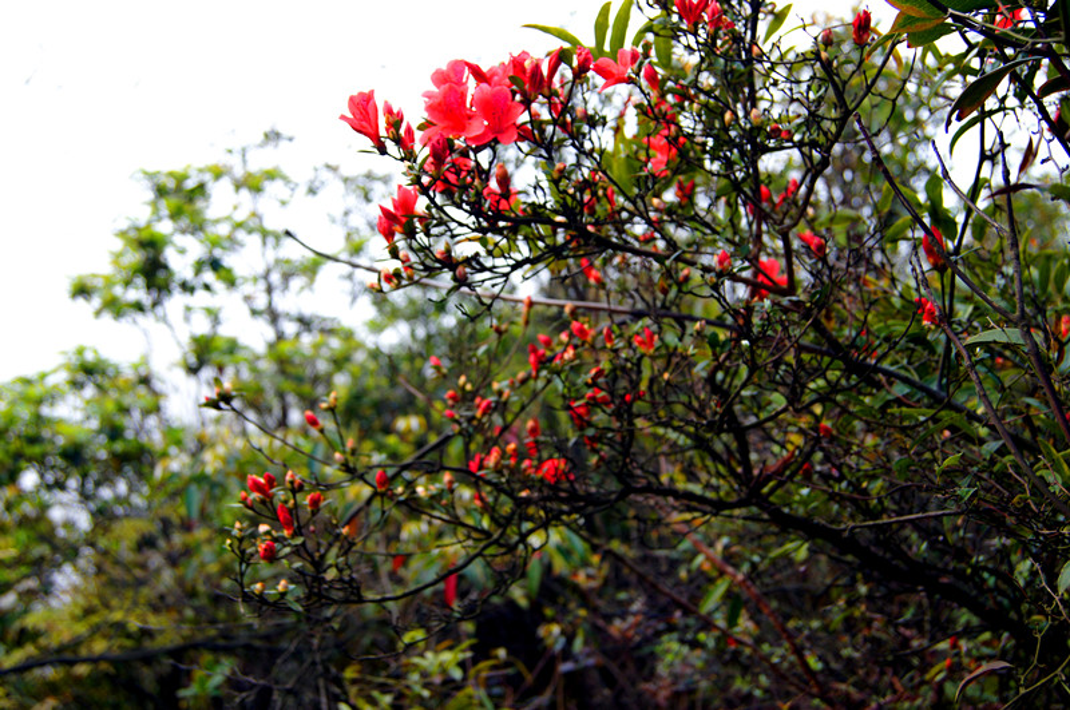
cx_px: 535
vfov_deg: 29.8
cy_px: 355
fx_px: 1336
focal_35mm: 45
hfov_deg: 43.7
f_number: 5
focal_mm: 30
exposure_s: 1/200
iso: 100
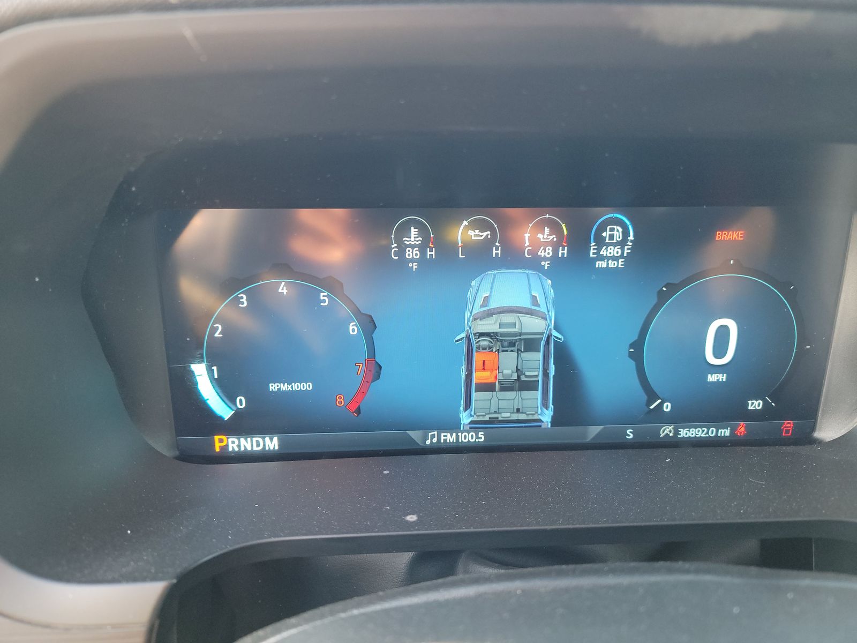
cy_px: 322
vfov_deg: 56.8
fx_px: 594
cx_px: 428
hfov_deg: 71.6
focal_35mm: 24
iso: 548
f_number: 1.8
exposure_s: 1/59
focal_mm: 6.7
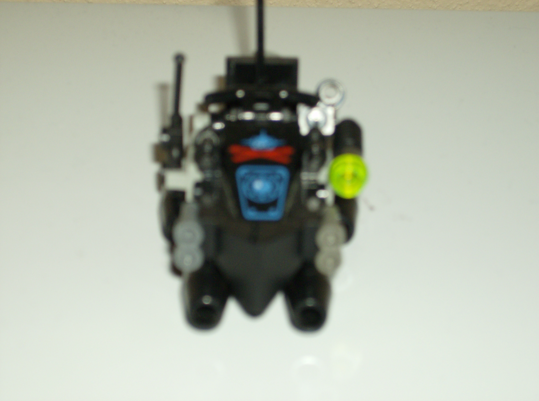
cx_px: 270
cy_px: 200
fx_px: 1693
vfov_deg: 13.5
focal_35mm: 109
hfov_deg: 18.1
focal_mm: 18
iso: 200
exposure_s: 1/125
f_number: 4.8
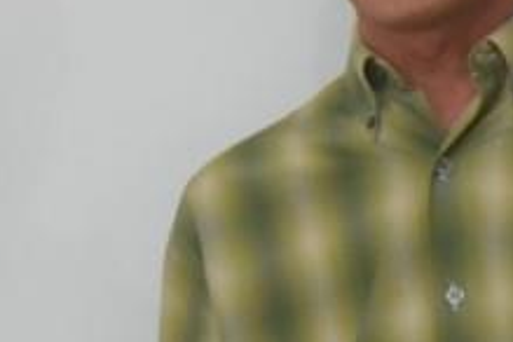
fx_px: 8497
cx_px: -150
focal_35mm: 596
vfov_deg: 2.3
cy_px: 367
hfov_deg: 3.5
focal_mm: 85
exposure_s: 1/50
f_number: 5.3
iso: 800
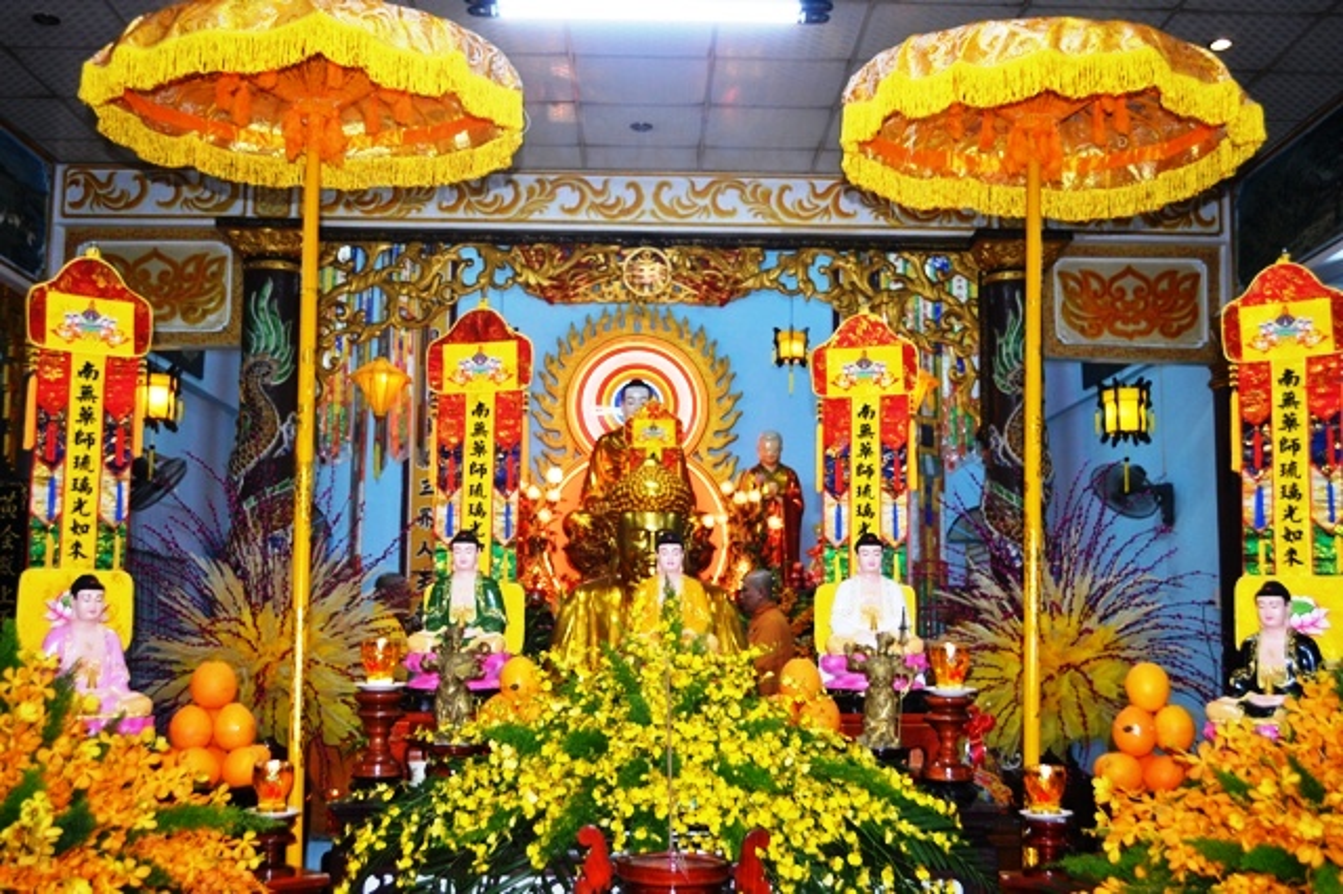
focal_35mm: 39
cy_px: 447
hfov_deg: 49.6
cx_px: 672
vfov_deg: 34.2
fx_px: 1454
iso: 720
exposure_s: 1/60
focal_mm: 26
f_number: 4.2
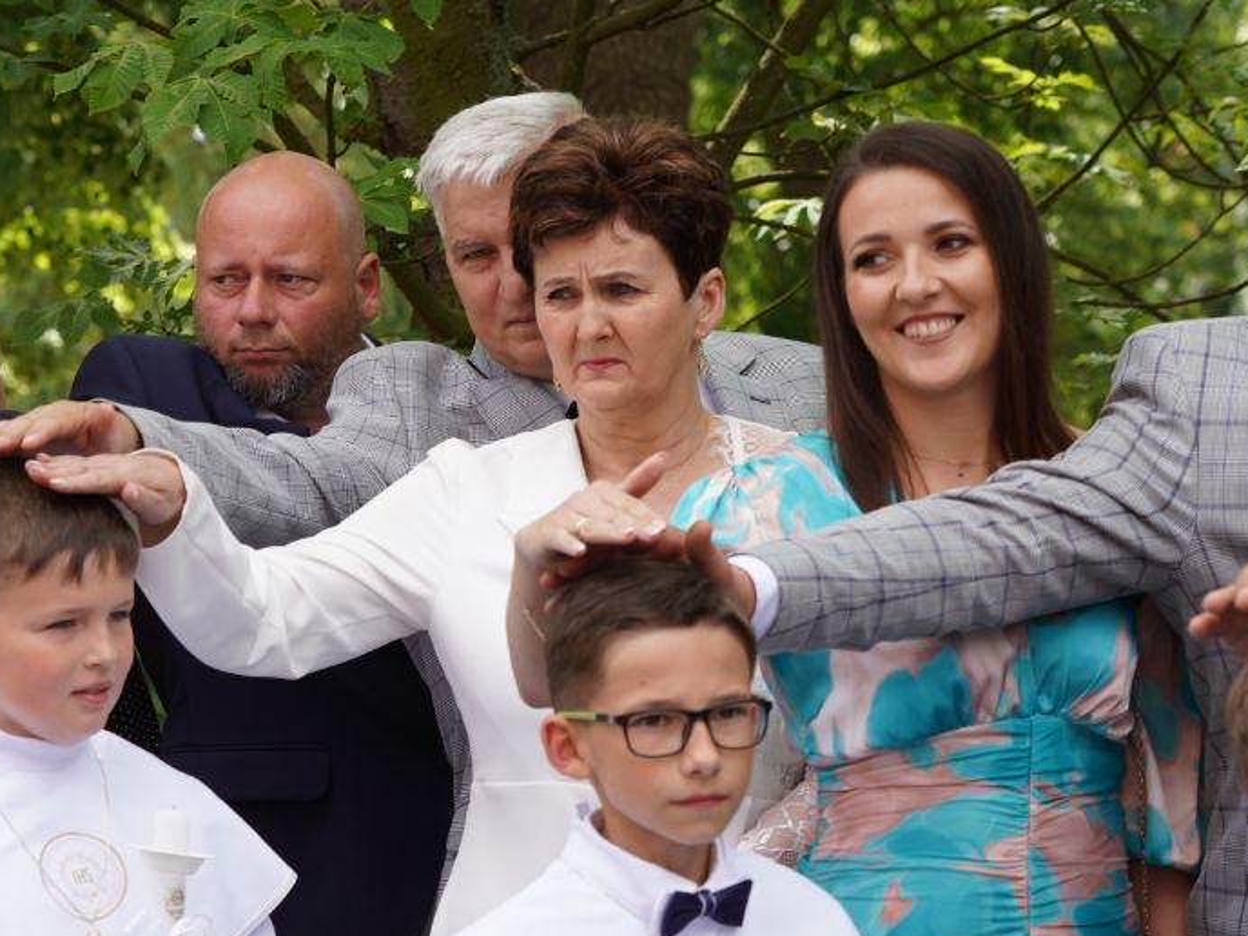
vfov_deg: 9.4
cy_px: 641
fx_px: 5696
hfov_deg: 12.5
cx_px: 379
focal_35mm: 158
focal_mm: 87
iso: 100
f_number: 6.3
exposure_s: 1/125
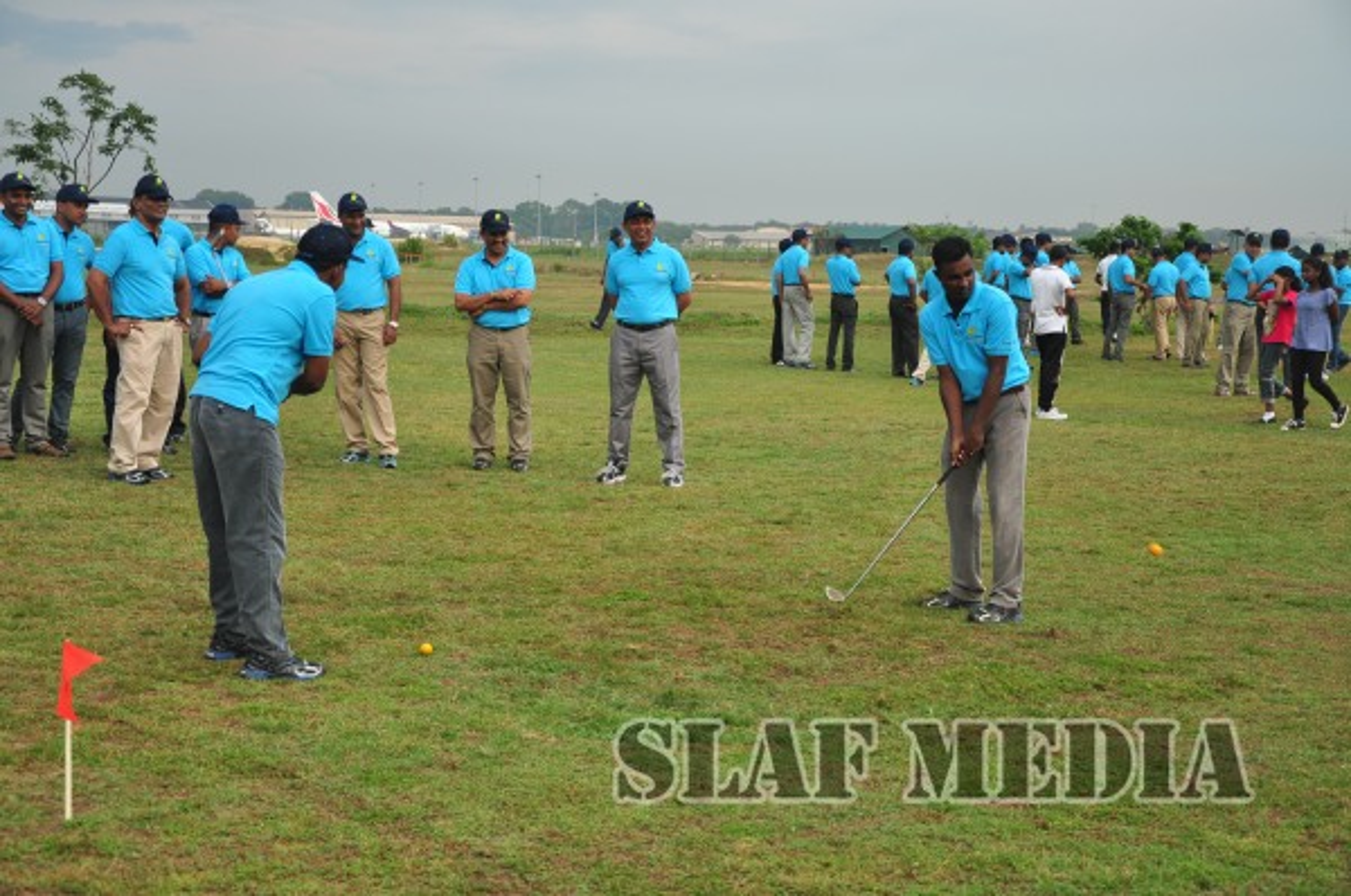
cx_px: 676
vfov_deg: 21.5
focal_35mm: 63
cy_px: 448
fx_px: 2360
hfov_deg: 31.9
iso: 320
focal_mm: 42
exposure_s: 1/100
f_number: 4.8
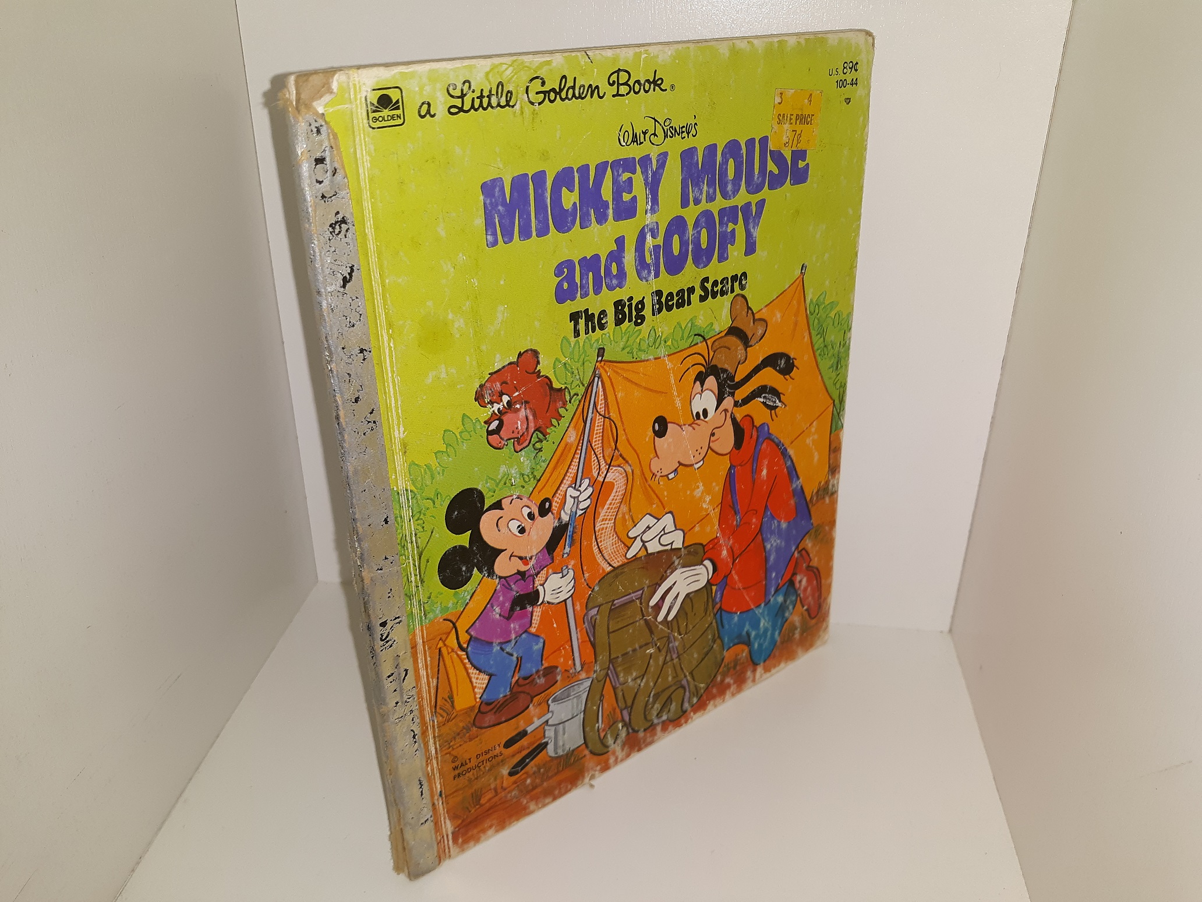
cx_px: 601
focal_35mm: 28
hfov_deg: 63.4
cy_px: 451
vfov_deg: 49.7
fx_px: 972
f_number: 1.7
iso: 40
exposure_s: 1/177
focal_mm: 3.7
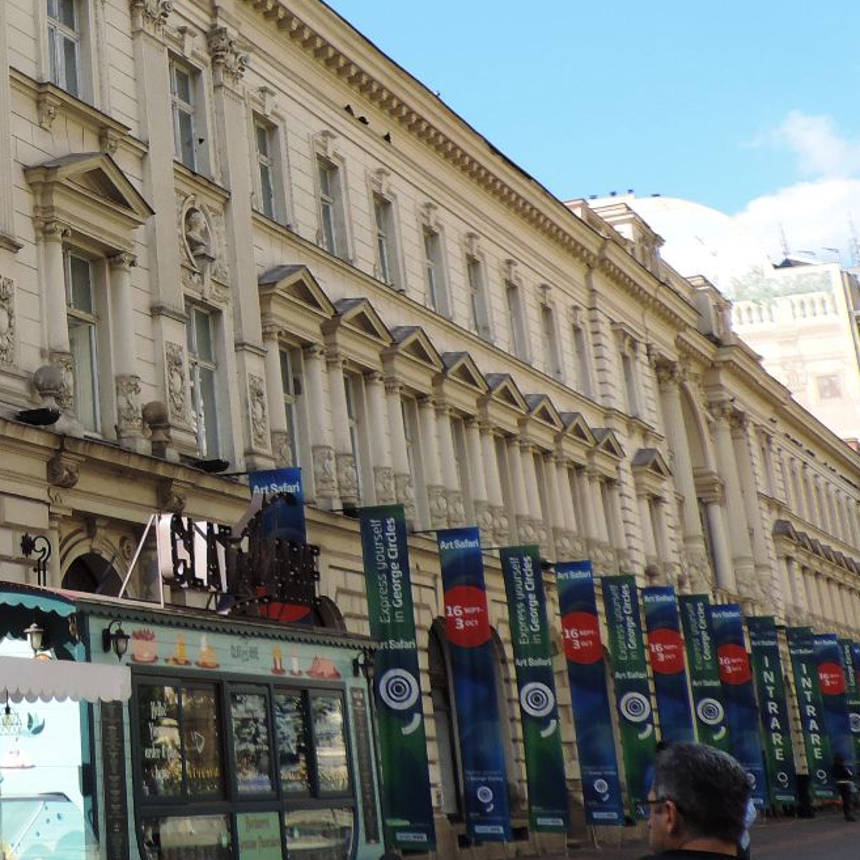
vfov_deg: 27.1
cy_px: 162
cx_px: -203
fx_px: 1743
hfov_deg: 24.7
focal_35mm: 62
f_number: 3
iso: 80
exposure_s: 1/640
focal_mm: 4.3
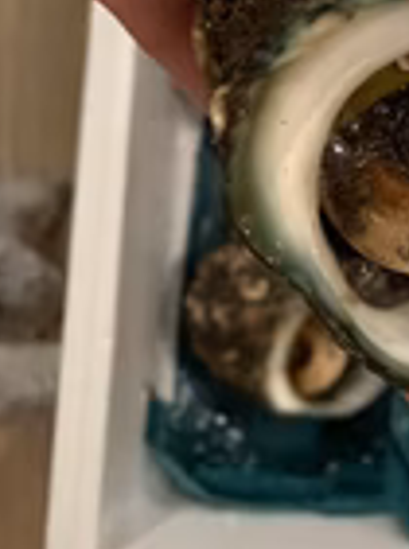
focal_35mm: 74
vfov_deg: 23.8
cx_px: 522
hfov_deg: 18.5
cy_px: -128
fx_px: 1171
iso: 400
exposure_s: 1/40
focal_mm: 4.25
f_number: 1.8
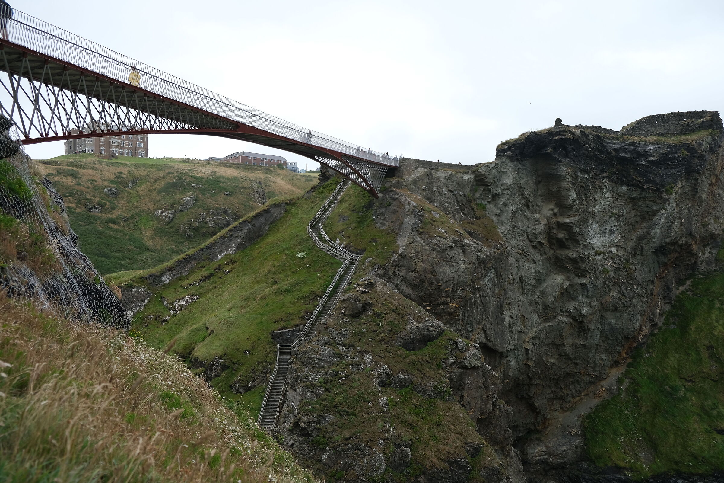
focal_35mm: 27
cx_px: 362
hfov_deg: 67.4
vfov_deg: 47.9
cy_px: 242
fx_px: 543
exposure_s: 1/250
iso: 160
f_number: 2.8
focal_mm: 18
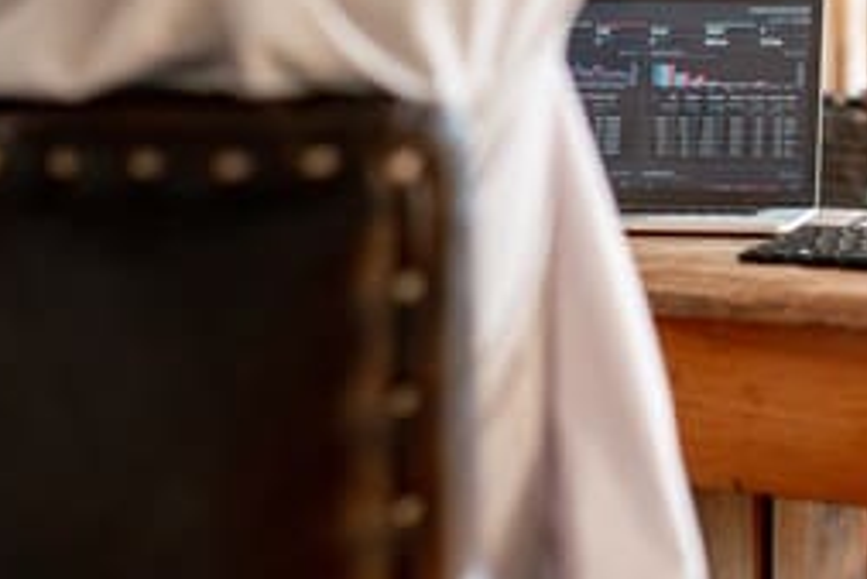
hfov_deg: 24.2
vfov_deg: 16.3
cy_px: 62
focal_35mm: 83
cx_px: 661
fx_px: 2000
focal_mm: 35
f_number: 2.2
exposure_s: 1/160
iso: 250
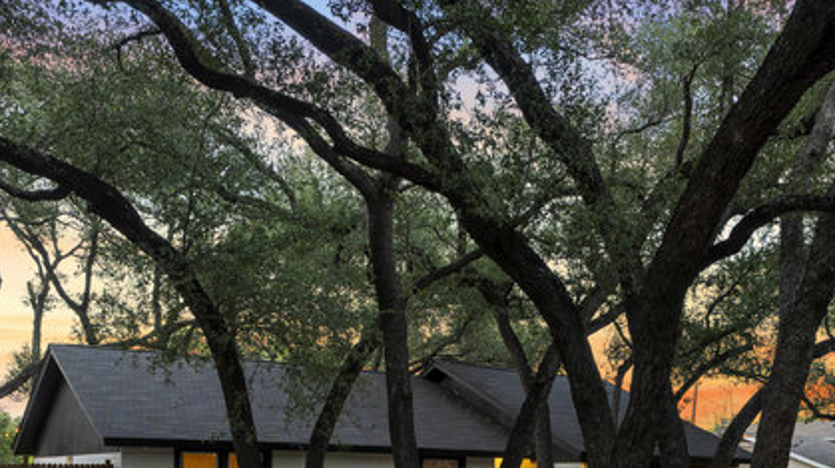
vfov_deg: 27.1
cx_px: 536
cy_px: 483
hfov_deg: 48.8
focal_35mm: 41
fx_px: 907
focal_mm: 16
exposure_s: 1/4
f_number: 8
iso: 400
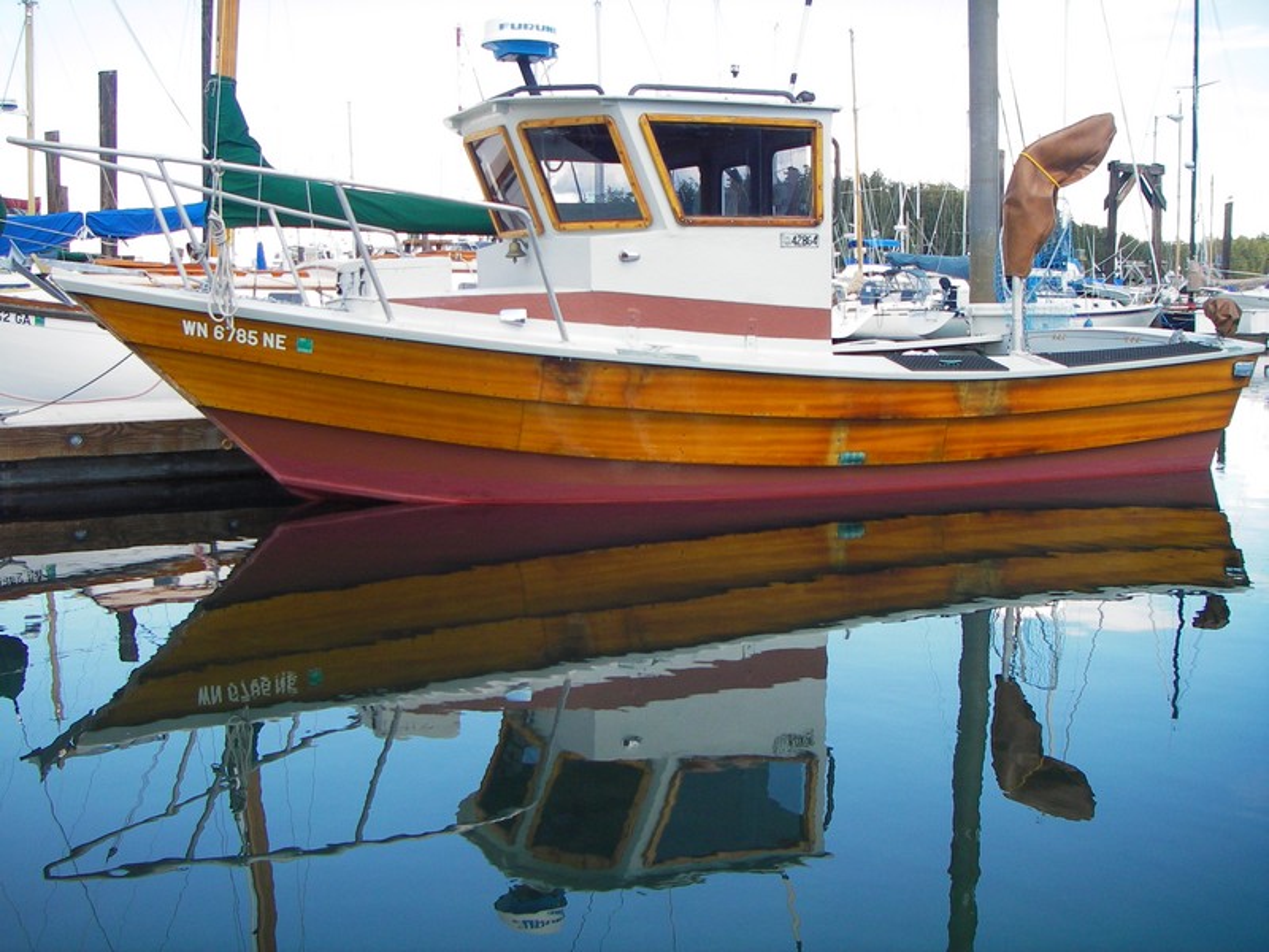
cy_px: 476
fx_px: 1393
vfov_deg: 37.7
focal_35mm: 38
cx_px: 634
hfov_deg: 49.0
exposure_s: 1/160
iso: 50
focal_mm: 6.3
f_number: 3.3
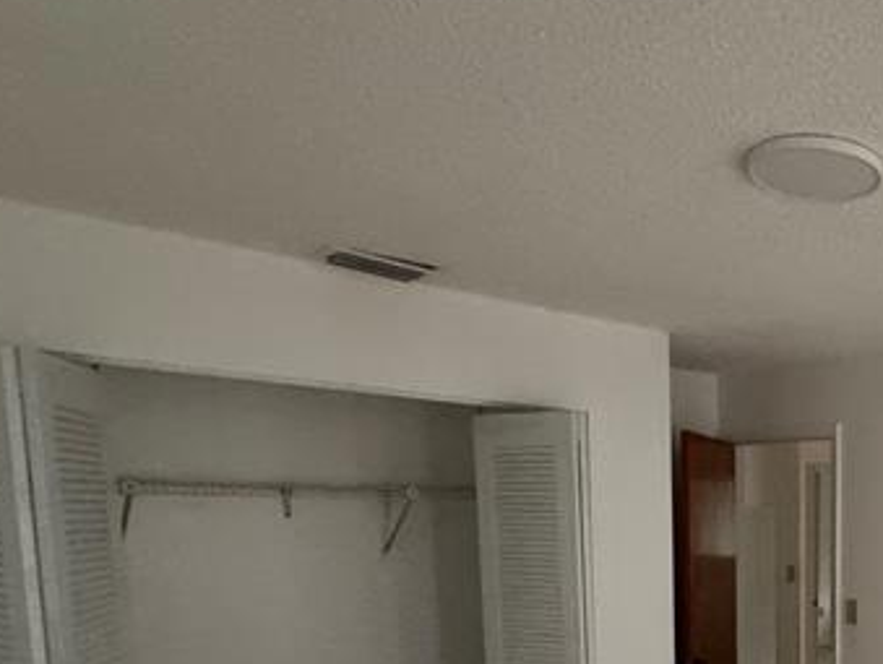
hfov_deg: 46.5
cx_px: 878
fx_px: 843
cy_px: 617
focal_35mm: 33
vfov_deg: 39.4
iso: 800
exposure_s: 1/60
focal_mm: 2.22
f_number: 2.2
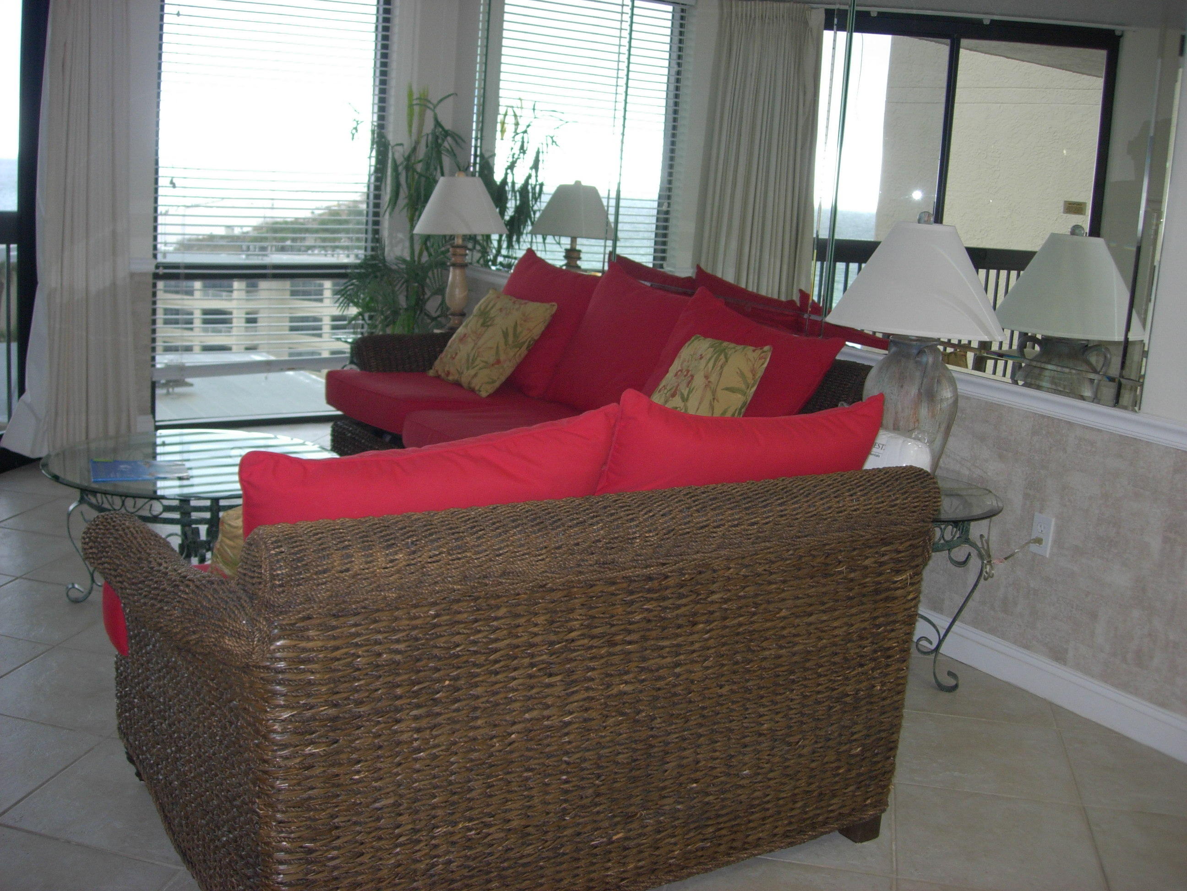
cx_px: 594
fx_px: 1303
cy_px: 446
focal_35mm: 38
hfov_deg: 49.0
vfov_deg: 37.7
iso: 79
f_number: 2.8
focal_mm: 7.8
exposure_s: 1/32
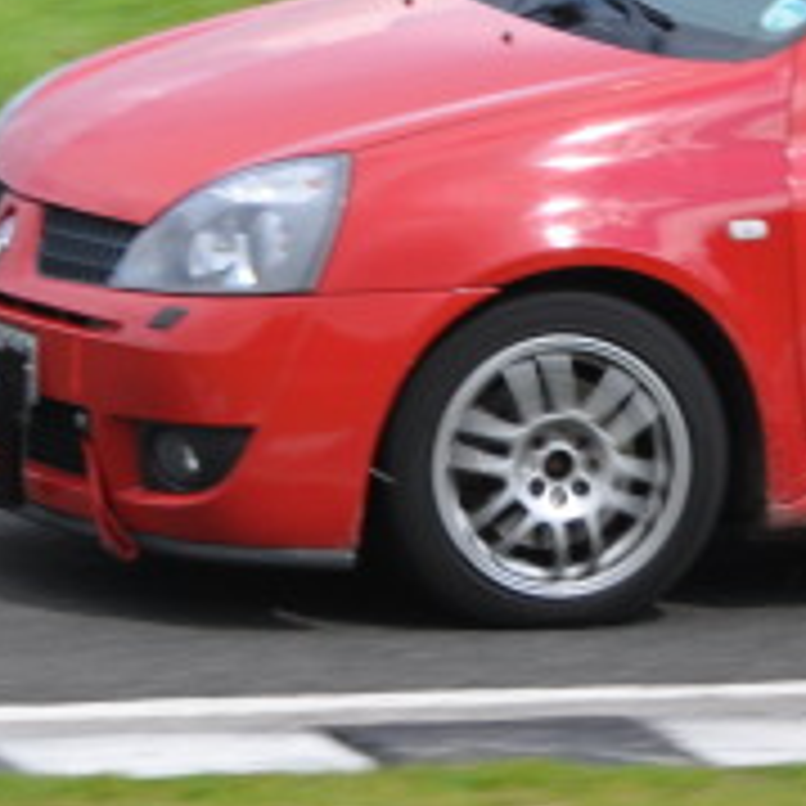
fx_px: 20111
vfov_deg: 2.3
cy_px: 702
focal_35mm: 763
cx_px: 477
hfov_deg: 2.3
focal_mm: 105
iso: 200
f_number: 9
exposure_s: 1/320
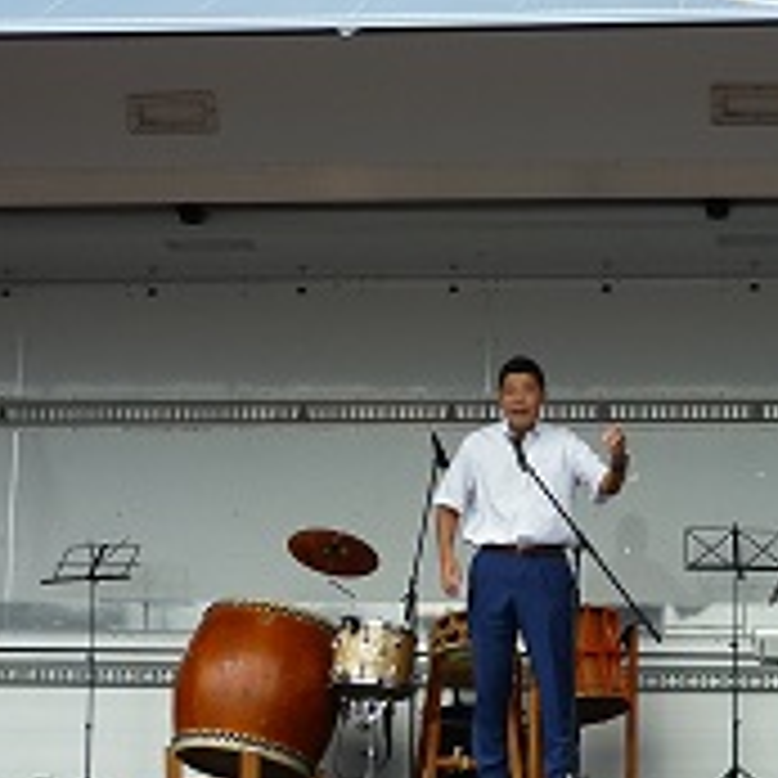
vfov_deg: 18.6
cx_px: 650
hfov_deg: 18.5
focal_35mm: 93
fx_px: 2365
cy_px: 555
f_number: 2.8
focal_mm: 5.5
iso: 80
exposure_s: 1/1000
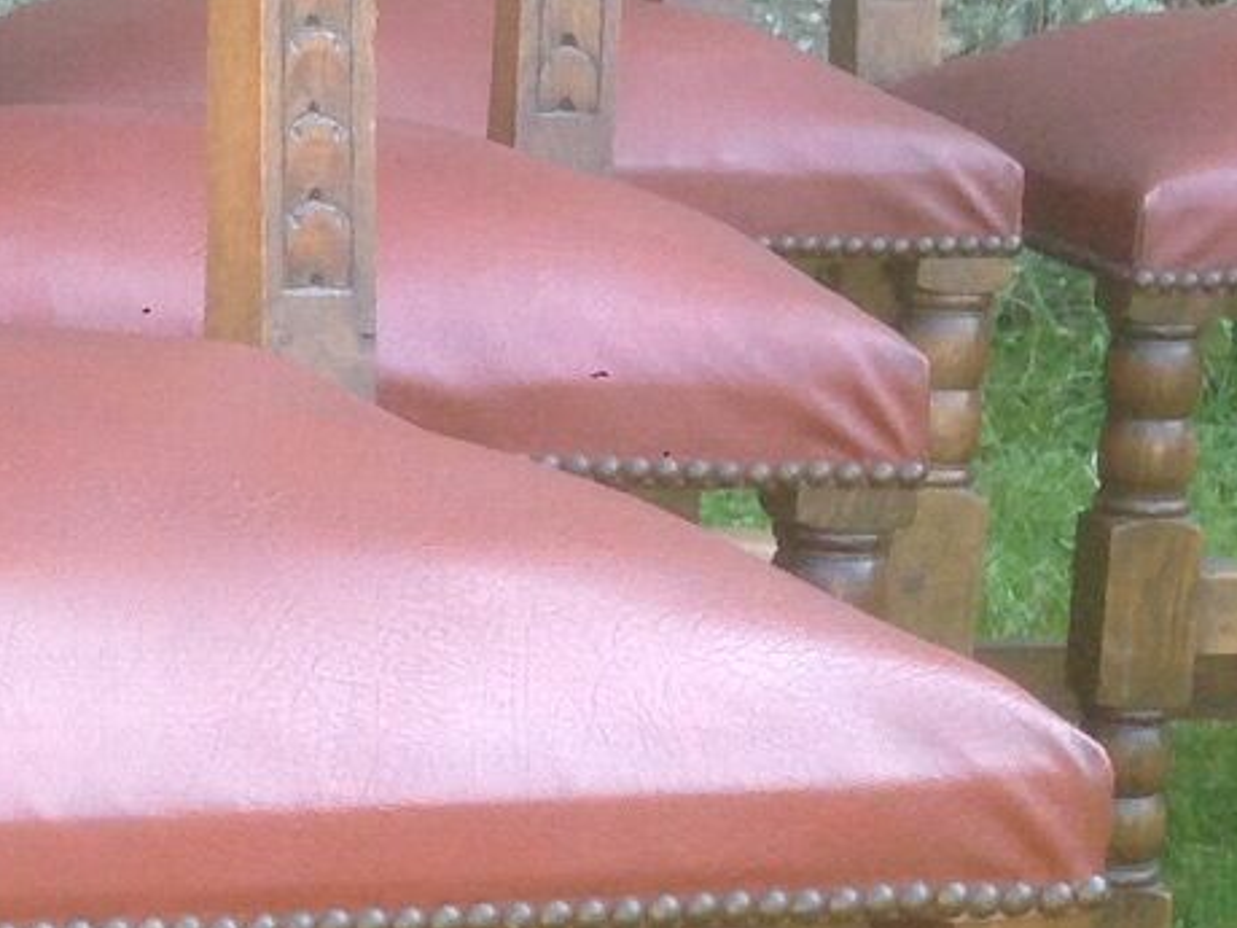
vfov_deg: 10.1
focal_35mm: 147
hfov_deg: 11.9
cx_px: -1277
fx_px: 5253
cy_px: 600
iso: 64
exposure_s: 1/120
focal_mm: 4.12
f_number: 2.4
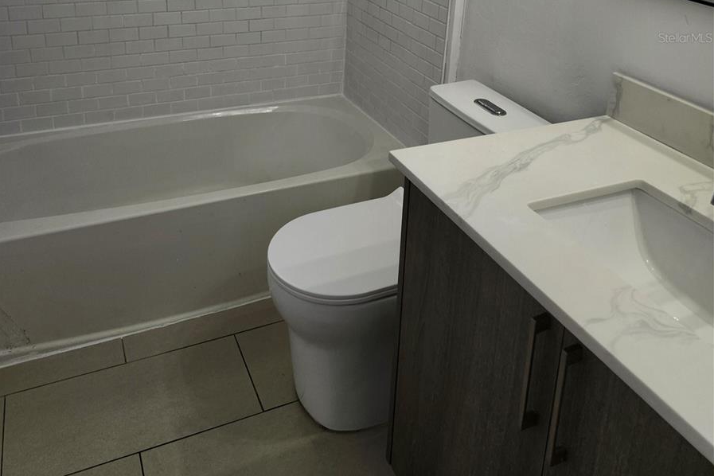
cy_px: 37
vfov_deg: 38.0
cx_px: 357
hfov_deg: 58.7
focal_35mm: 32
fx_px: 635
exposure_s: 1/120
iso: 80
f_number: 1.8
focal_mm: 5.54
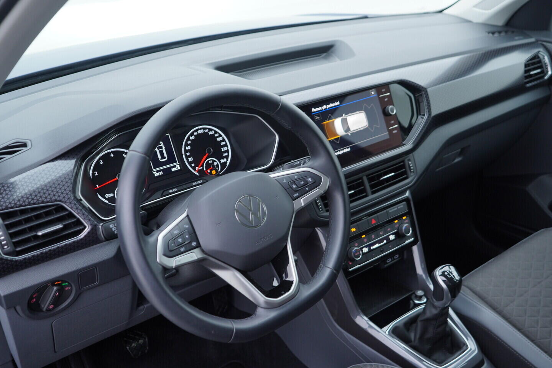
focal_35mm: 36
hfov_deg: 53.1
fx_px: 552
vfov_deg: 36.9
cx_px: 276
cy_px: 184
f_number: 2.8
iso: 160
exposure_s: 1/40
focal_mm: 24
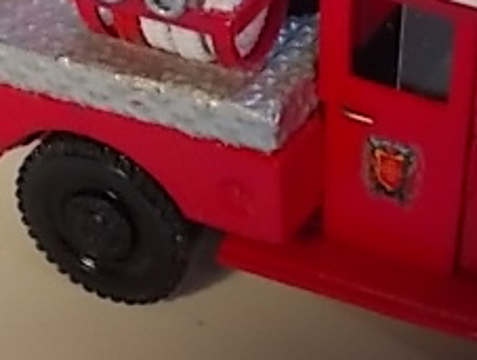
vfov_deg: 12.3
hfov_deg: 16.2
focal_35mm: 121
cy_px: 139
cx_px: 353
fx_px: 1670
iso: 200
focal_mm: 6.1
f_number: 3.3
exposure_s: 1/15
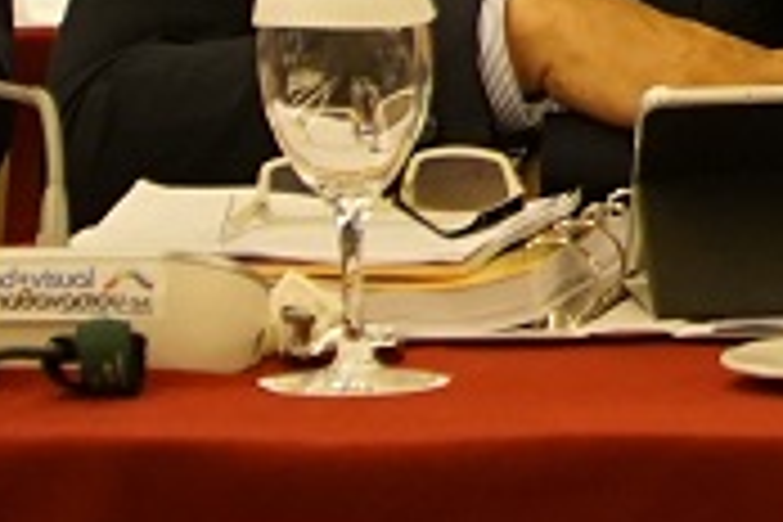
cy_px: -414
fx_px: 15681
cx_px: 1742
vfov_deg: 1.9
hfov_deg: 2.8
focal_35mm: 721
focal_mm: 105
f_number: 4
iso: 2500
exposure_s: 1/160
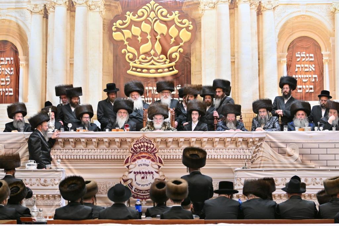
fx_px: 1054
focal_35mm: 112
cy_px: 113
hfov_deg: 18.3
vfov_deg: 12.2
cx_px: 170
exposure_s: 1/250
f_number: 2.8
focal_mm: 75
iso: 320
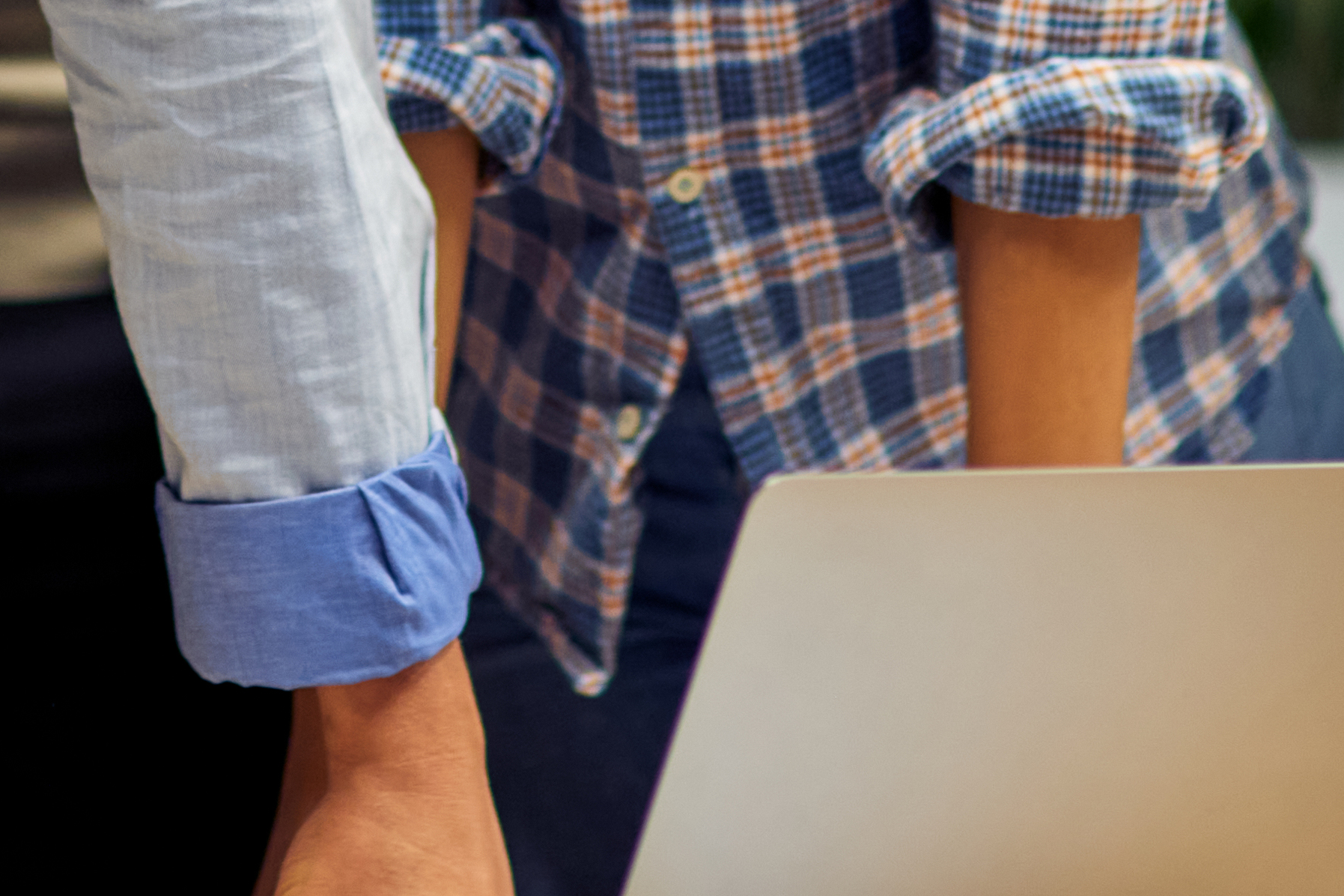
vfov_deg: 4.0
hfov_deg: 6.0
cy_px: -588
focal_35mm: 342
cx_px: 261
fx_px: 12765
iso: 400
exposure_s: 1/160
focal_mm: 85
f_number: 1.8
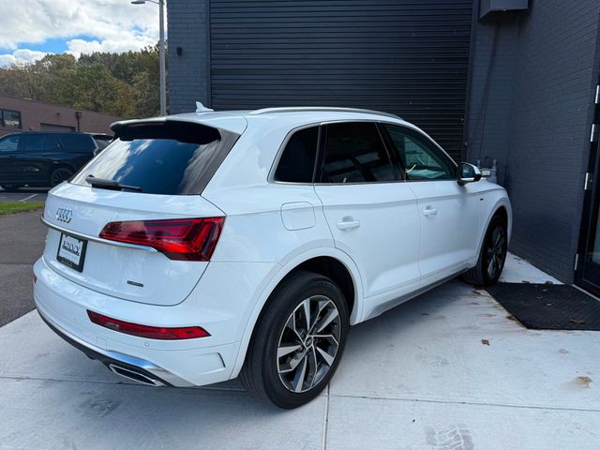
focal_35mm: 24
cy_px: 225
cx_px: 300
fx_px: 416
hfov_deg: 71.6
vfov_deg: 56.8
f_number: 1.78
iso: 80
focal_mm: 6.76
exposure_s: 1/2053
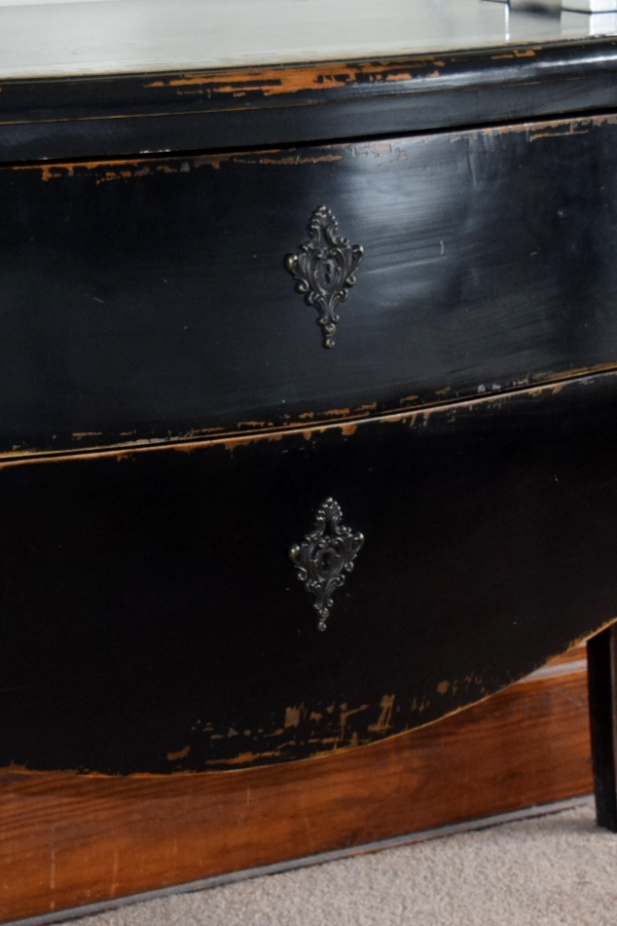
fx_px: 3279
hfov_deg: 10.7
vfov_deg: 16.1
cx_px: 111
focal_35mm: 128
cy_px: 526
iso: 800
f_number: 4.5
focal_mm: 27
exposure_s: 1/80
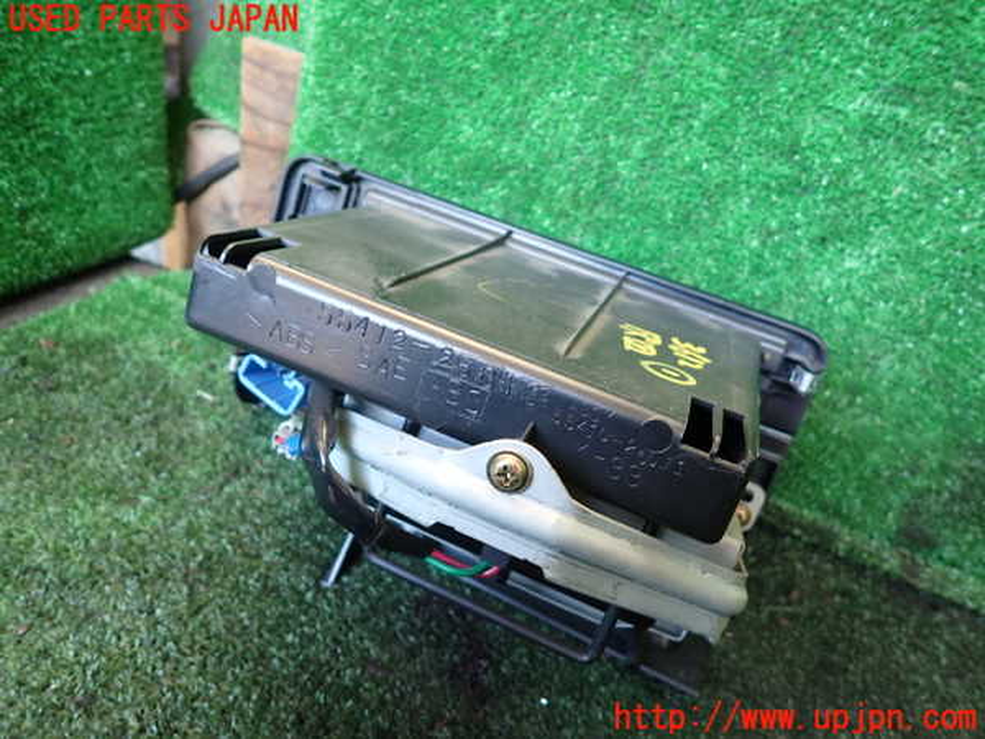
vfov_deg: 54.9
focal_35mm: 25
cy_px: 370
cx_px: 492
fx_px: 711
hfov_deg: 69.4
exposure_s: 1/50
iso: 200
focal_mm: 4.5
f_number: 2
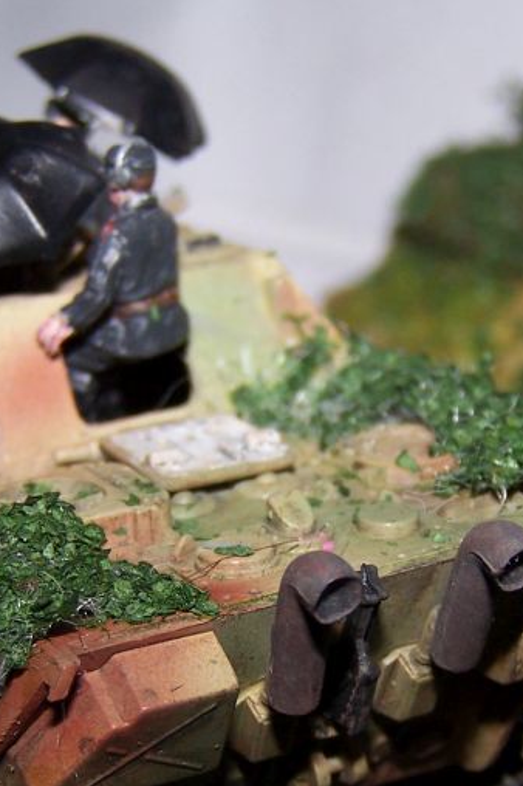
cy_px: 566
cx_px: 336
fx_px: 2335
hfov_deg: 12.8
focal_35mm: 107
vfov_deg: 19.0
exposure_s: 1/60
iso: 80
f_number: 3
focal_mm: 8.5
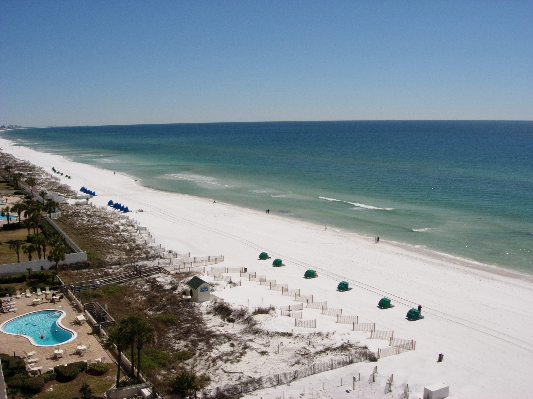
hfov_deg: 49.0
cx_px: 266
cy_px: 200
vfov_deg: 37.7
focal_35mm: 38
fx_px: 585
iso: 79
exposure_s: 1/1824
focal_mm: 7.8
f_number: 4.8
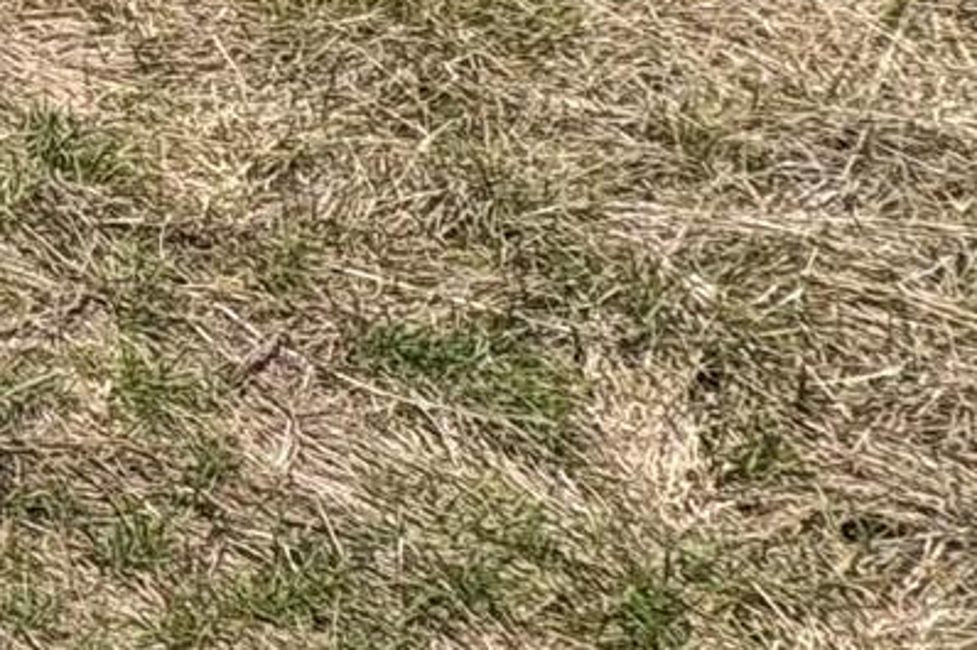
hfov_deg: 14.6
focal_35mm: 75
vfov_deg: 15.8
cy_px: -468
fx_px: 2034
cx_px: -1438
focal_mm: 2.22
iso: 40
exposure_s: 1/1277
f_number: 2.2
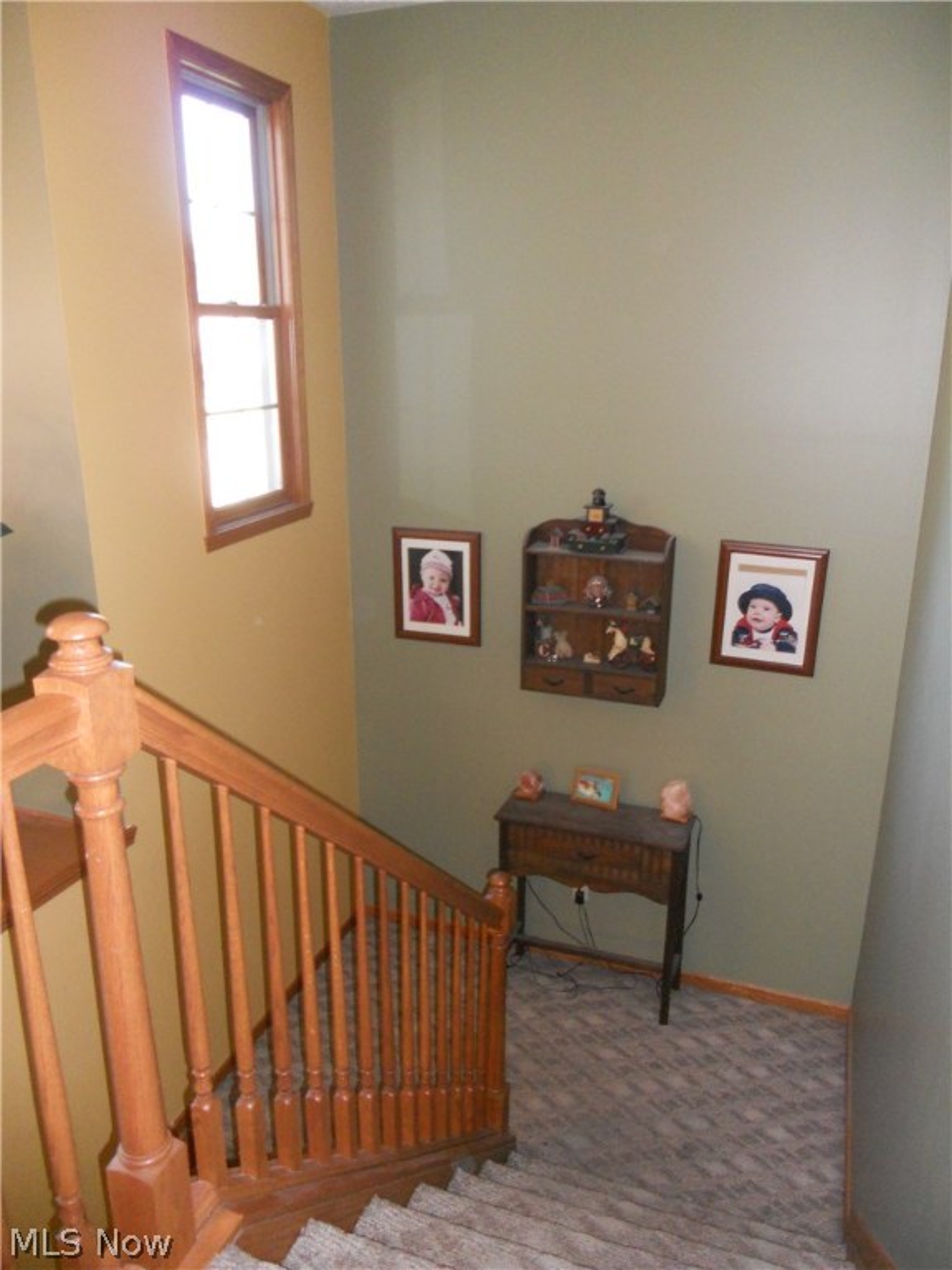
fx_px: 990
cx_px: 476
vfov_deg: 65.3
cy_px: 635
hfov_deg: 51.4
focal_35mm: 27
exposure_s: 1/25
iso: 500
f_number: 3.2
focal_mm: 4.9
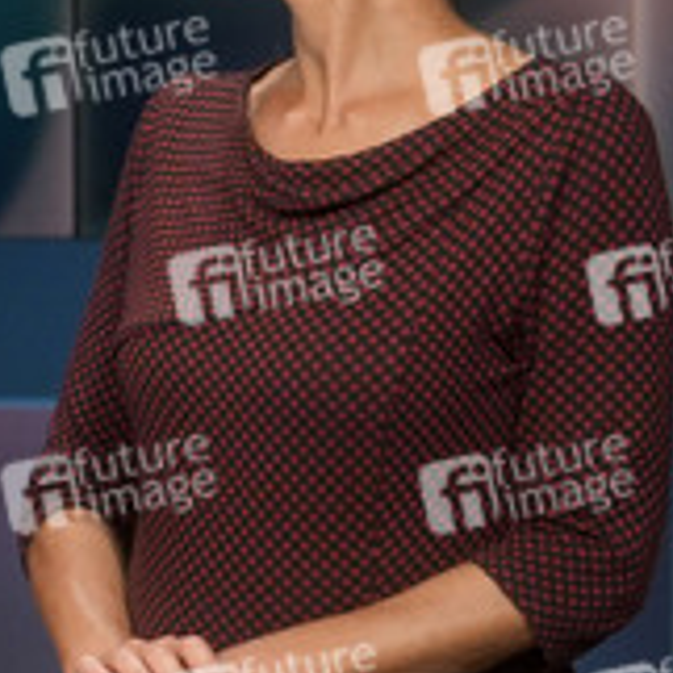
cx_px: -253
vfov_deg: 16.2
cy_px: 171
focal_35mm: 107
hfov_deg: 15.3
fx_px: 2354
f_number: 2.2
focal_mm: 30
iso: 640
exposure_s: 1/250
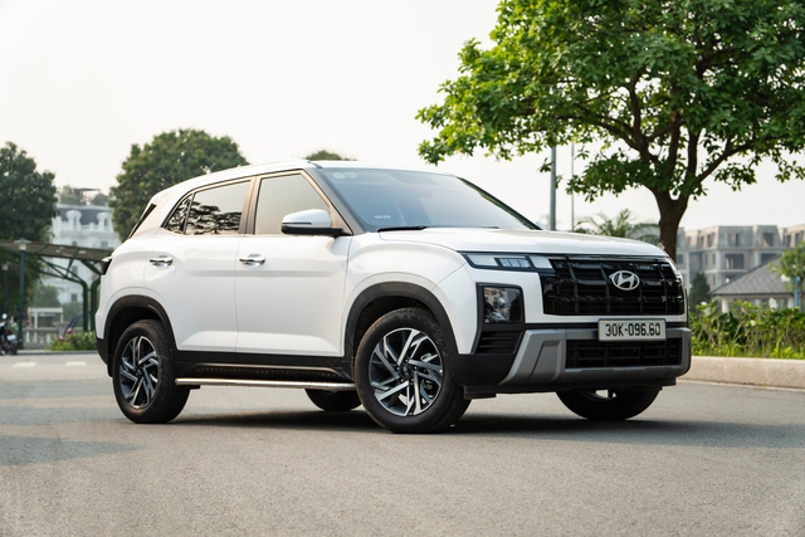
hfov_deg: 28.6
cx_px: 402
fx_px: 1577
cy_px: 268
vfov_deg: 19.3
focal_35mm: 70
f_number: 2.8
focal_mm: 47
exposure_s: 1/800
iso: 125
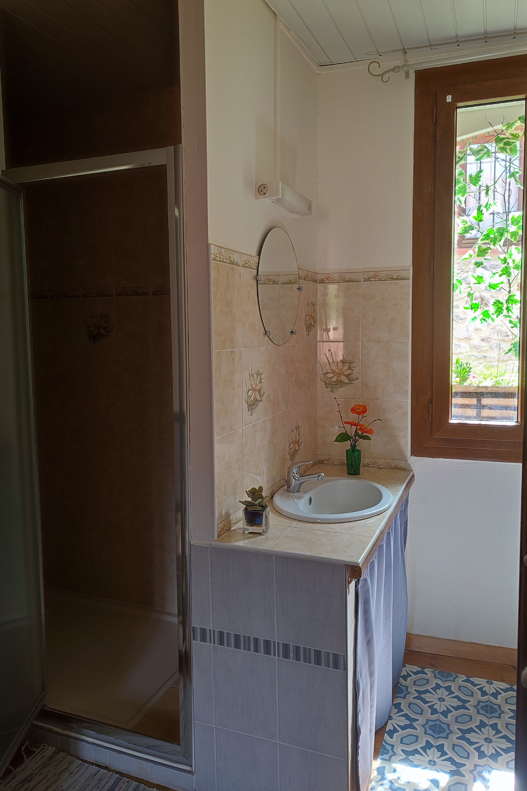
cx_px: 272
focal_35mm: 26
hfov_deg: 49.5
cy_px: 380
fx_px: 571
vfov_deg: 69.4
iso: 206
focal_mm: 5.89
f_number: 1.89
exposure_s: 1/33
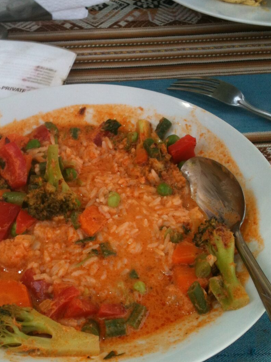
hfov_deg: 27.9
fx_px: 543
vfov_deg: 36.8
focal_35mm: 52
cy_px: 190
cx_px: 101
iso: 64
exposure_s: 1/146
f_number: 2.8
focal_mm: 3.85
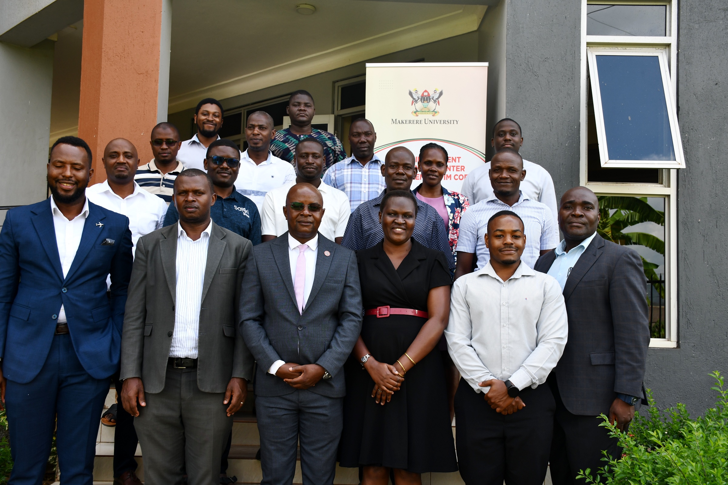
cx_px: 364
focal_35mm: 36
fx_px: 728
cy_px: 242
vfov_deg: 36.9
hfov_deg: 53.1
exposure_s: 1/250
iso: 200
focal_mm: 24
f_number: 6.3
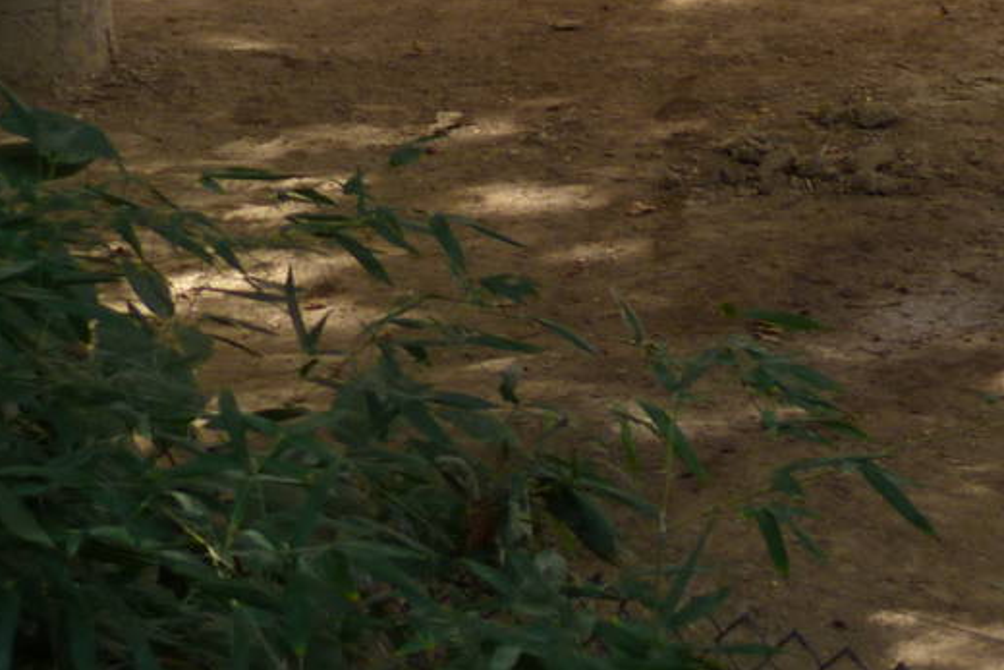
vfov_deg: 15.5
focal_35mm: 80
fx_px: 2232
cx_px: 1284
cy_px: -377
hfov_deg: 22.8
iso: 80
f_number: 2.8
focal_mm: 4.5
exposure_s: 1/60
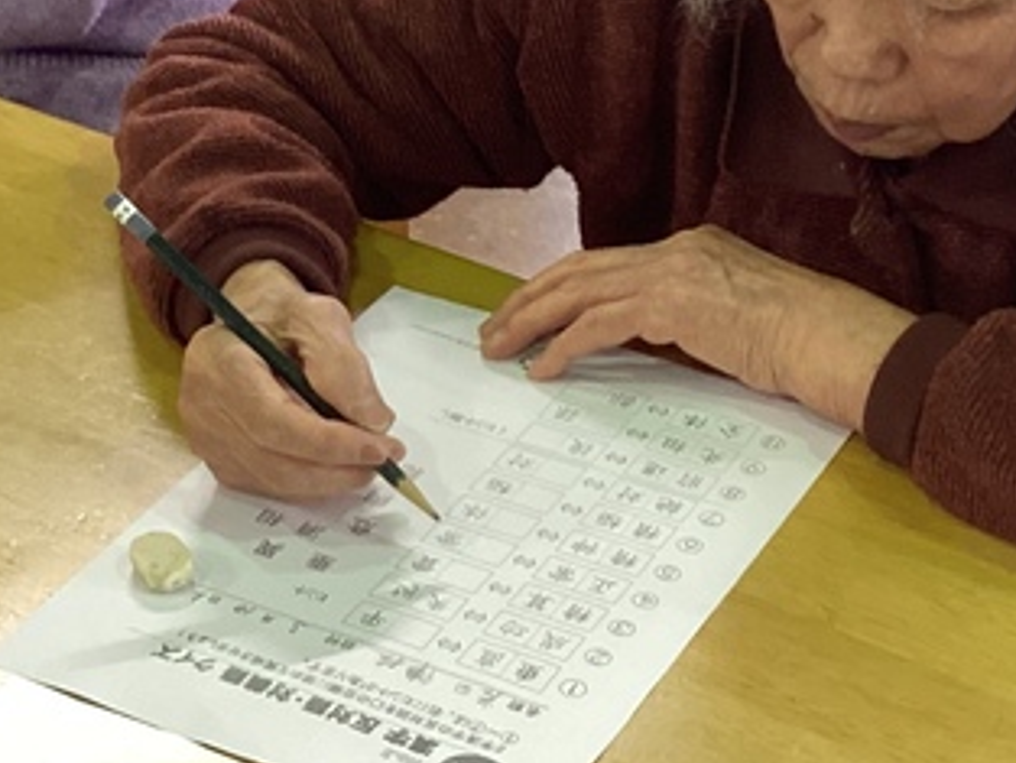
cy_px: 166
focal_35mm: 99
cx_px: 237
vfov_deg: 14.9
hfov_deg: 19.7
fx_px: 2907
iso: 320
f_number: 2.4
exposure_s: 1/40
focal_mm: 3.3
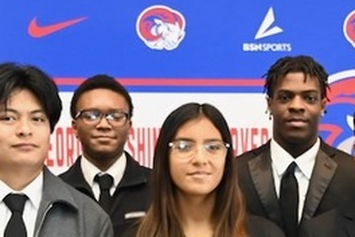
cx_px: 208
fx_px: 917
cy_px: 228
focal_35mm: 93
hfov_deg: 21.9
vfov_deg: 14.5
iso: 4000
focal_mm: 24
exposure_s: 1/200
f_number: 4
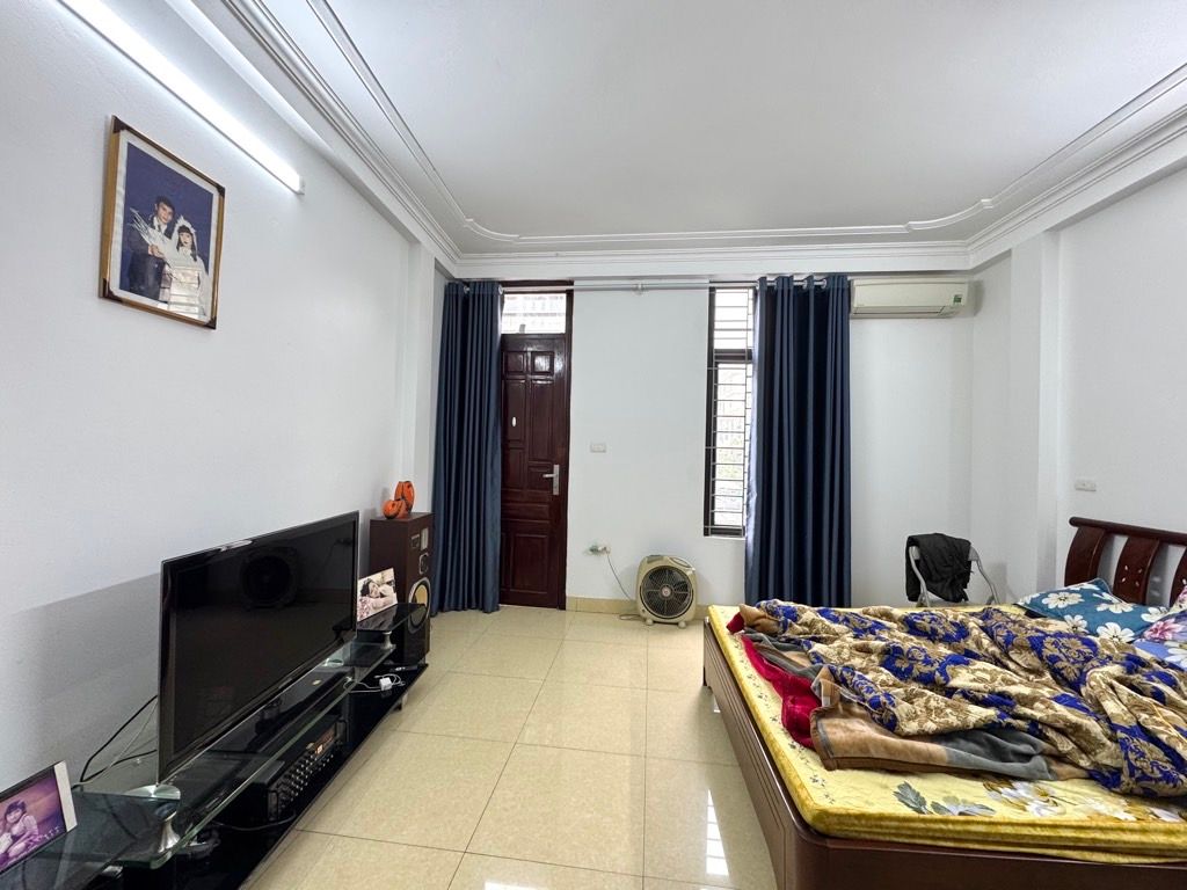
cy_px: 445
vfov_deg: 85.7
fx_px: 480
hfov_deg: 102.1
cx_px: 594
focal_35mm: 14
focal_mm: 2.22
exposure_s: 1/100
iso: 160
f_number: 2.2
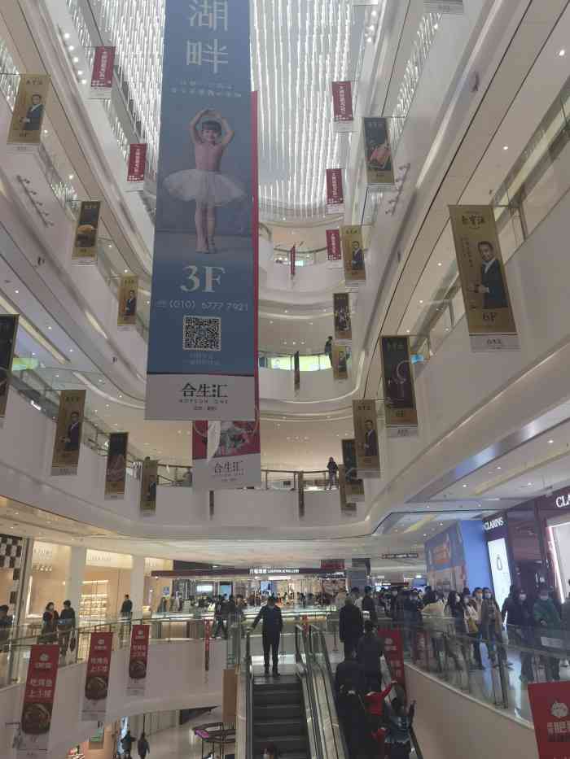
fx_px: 593
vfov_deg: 65.3
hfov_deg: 51.4
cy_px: 380
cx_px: 285
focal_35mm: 27
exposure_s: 1/145
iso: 50
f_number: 1.9
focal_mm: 6.71
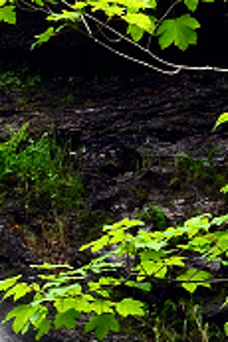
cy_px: 229
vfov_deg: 6.7
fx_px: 2950
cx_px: -175
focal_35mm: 310
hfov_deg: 4.4
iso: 100
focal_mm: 55
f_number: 22
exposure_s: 1/5
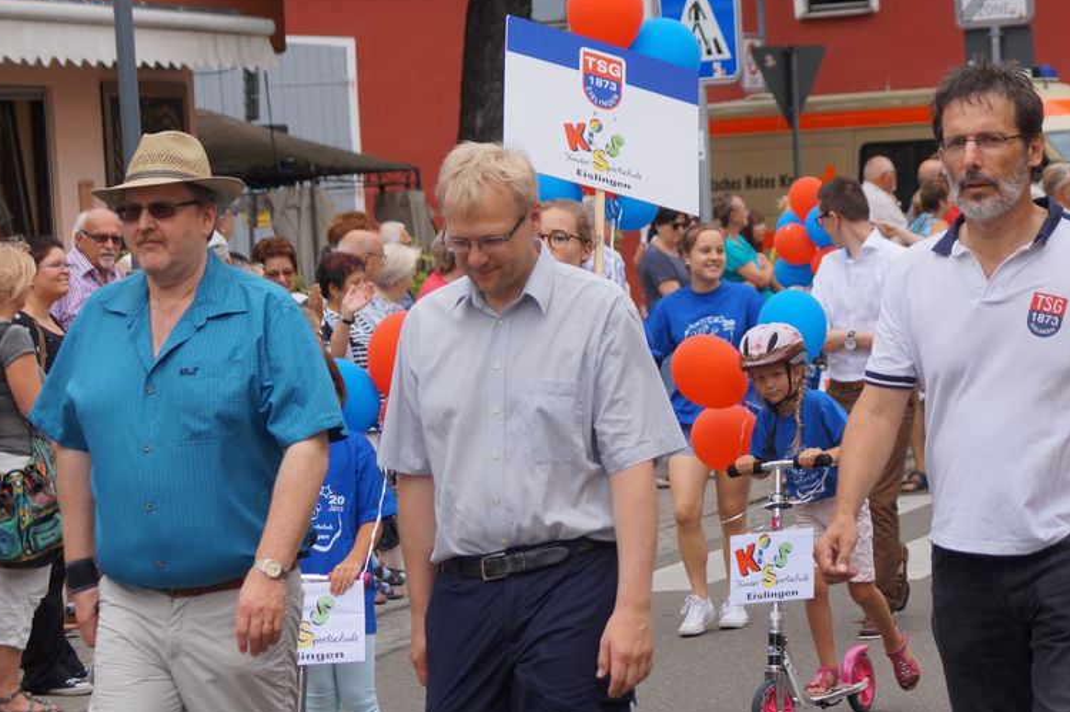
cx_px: 662
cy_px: 385
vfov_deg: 12.1
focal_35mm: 113
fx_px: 3347
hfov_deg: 18.1
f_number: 4.5
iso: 100
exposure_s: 1/400
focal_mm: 55
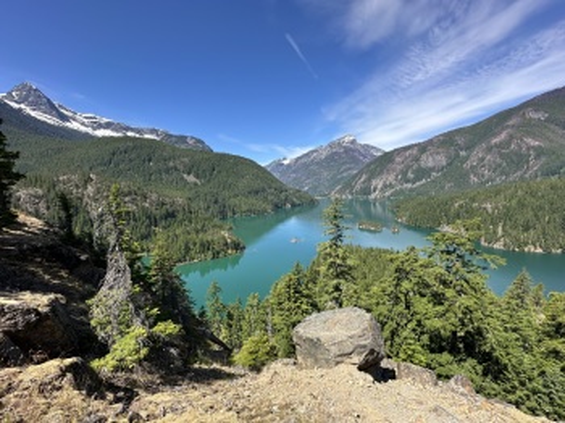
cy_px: 212
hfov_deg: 102.1
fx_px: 228
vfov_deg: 85.6
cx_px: 282
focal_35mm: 14
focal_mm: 2.22
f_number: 2.2
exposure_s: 1/1043
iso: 40
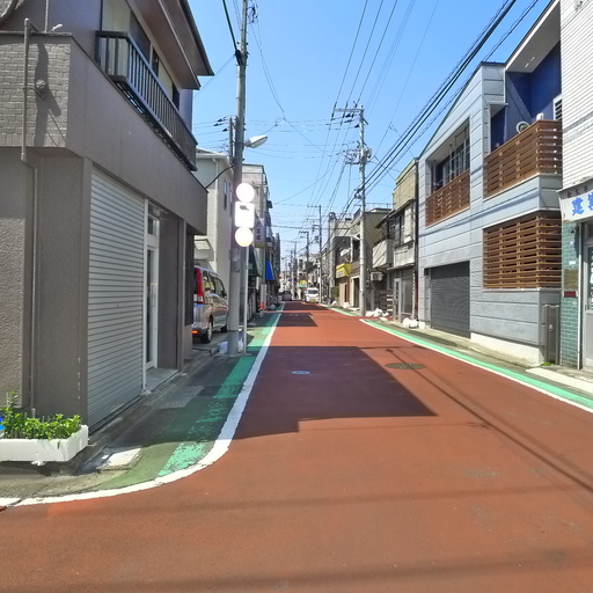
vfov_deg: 55.6
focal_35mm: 29
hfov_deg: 55.5
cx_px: 328
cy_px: 294
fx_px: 562
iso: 400
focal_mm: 5.1
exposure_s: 1/500
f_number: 4
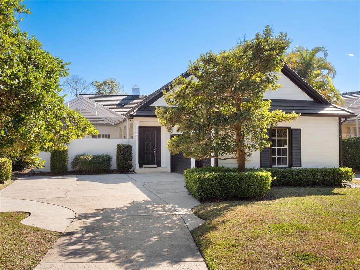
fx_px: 395
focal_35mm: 38
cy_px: 135
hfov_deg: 49.0
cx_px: 180
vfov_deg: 37.7
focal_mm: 19
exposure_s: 1/100
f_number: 7.1
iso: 200
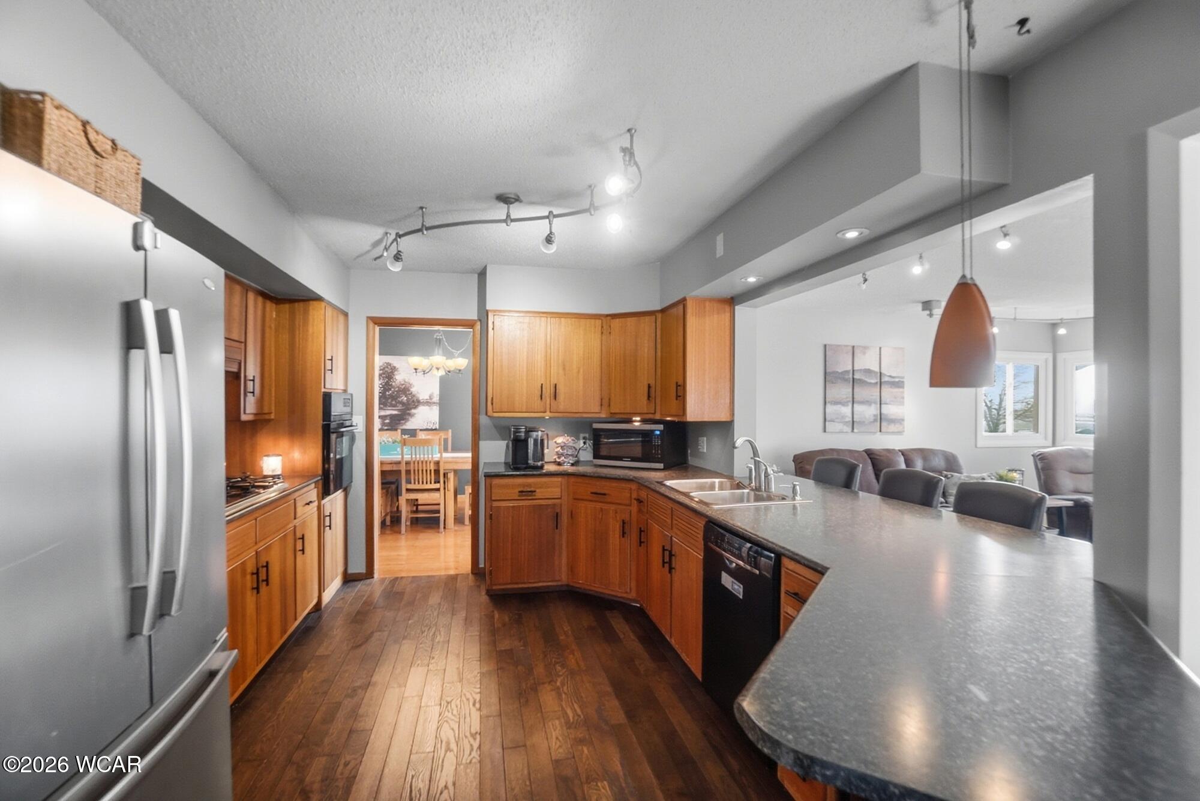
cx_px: 600
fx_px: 500
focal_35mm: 15
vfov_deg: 77.3
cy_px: 400
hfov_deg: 100.4
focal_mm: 10
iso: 125
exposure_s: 1/90
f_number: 5.6
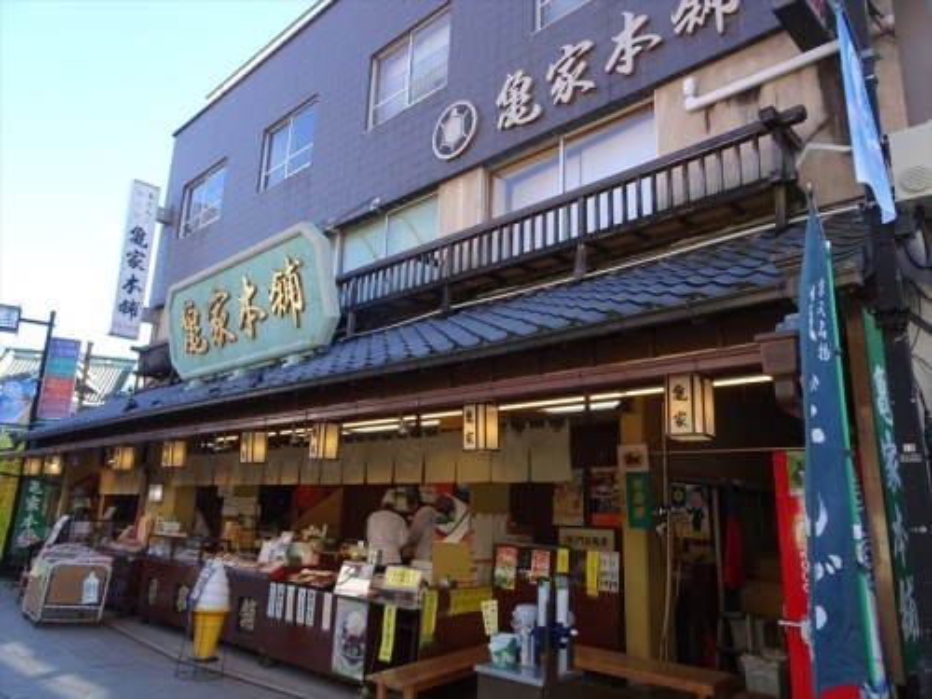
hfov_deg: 71.6
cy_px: 350
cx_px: 466
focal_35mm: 24
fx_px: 646
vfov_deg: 56.8
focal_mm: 4.1
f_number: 4
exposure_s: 1/100
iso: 80
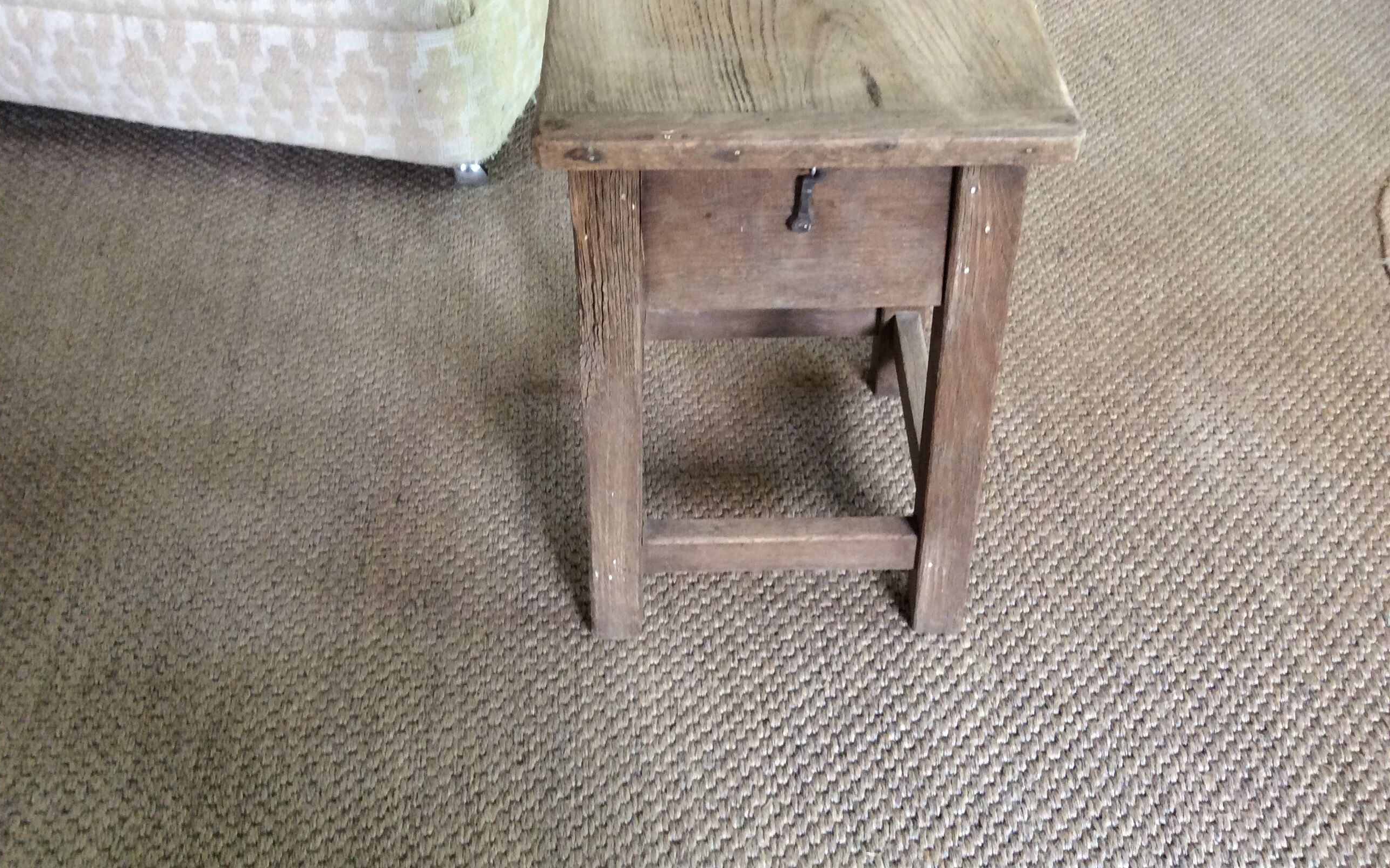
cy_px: 408
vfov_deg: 37.3
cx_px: 694
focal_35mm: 34
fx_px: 1288
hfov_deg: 56.7
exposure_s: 1/25
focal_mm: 3.3
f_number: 2.4
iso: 125
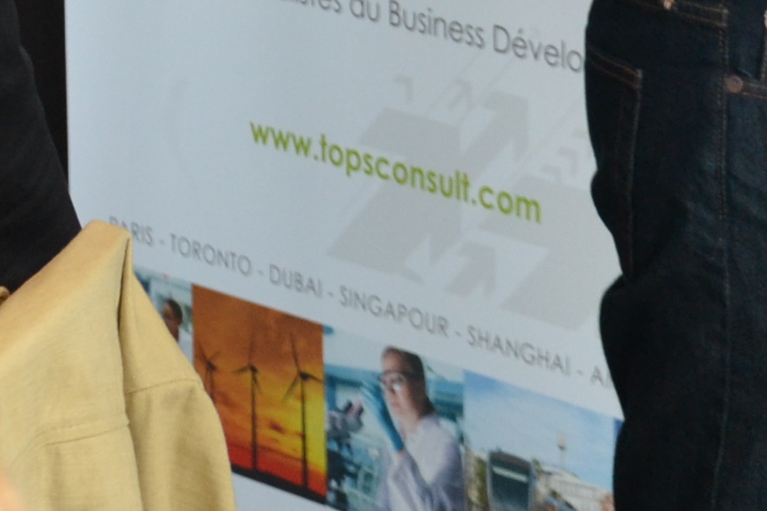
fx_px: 4772
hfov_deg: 9.2
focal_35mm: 224
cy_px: -660
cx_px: 244
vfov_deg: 5.9
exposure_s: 1/60
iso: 400
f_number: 4
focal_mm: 28
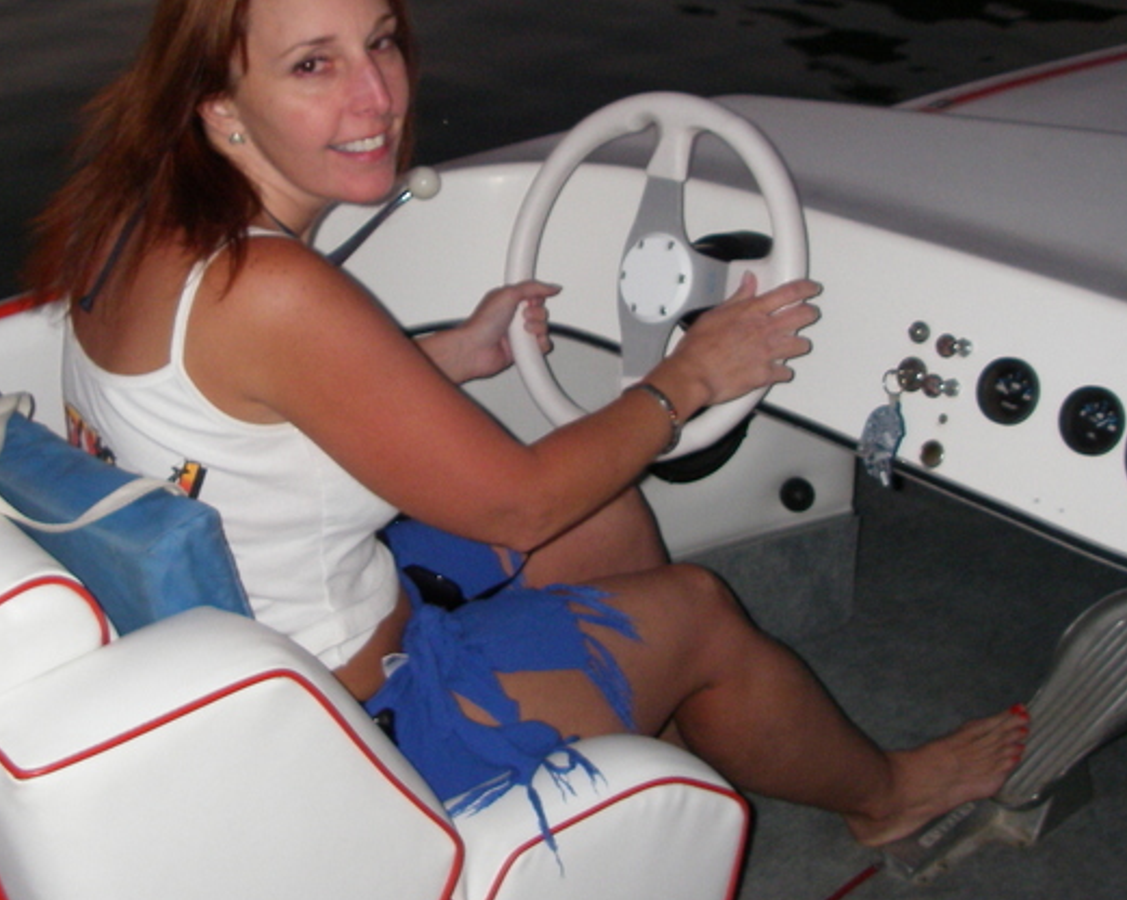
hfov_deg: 32.9
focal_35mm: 57
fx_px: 1900
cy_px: 348
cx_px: 415
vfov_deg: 26.6
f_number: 3.3
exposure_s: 1/40
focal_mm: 6.3
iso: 200
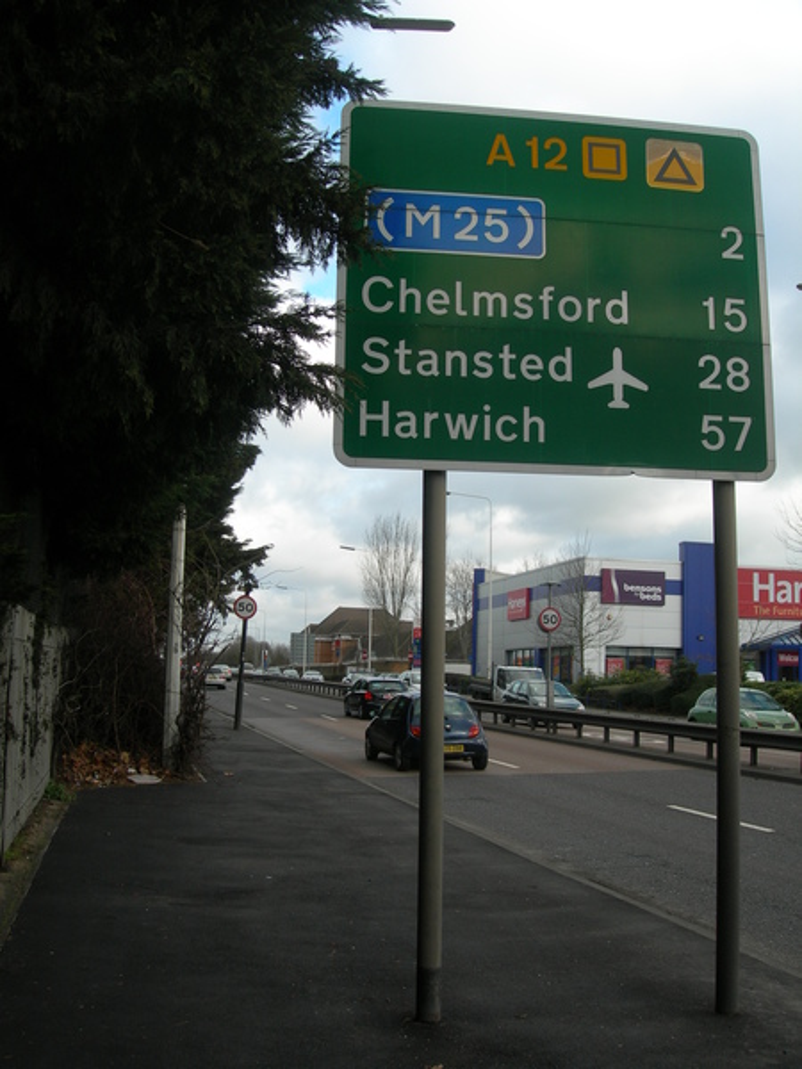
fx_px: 1174
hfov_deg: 37.7
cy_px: 534
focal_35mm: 38
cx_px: 401
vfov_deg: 49.0
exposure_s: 1/188
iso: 50
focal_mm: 7.8
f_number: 4.8
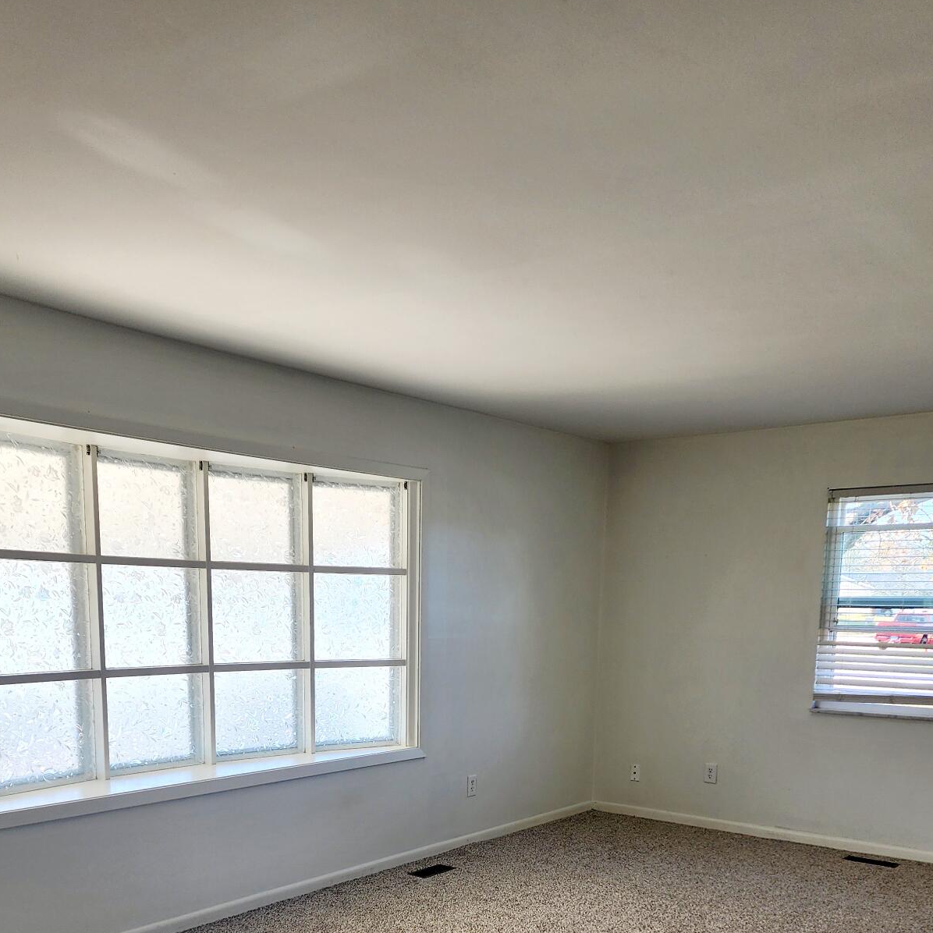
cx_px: 427
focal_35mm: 34
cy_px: 769
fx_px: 1037
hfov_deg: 48.4
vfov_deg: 45.6
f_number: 1.8
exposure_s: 1/182
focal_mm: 6.4
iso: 50
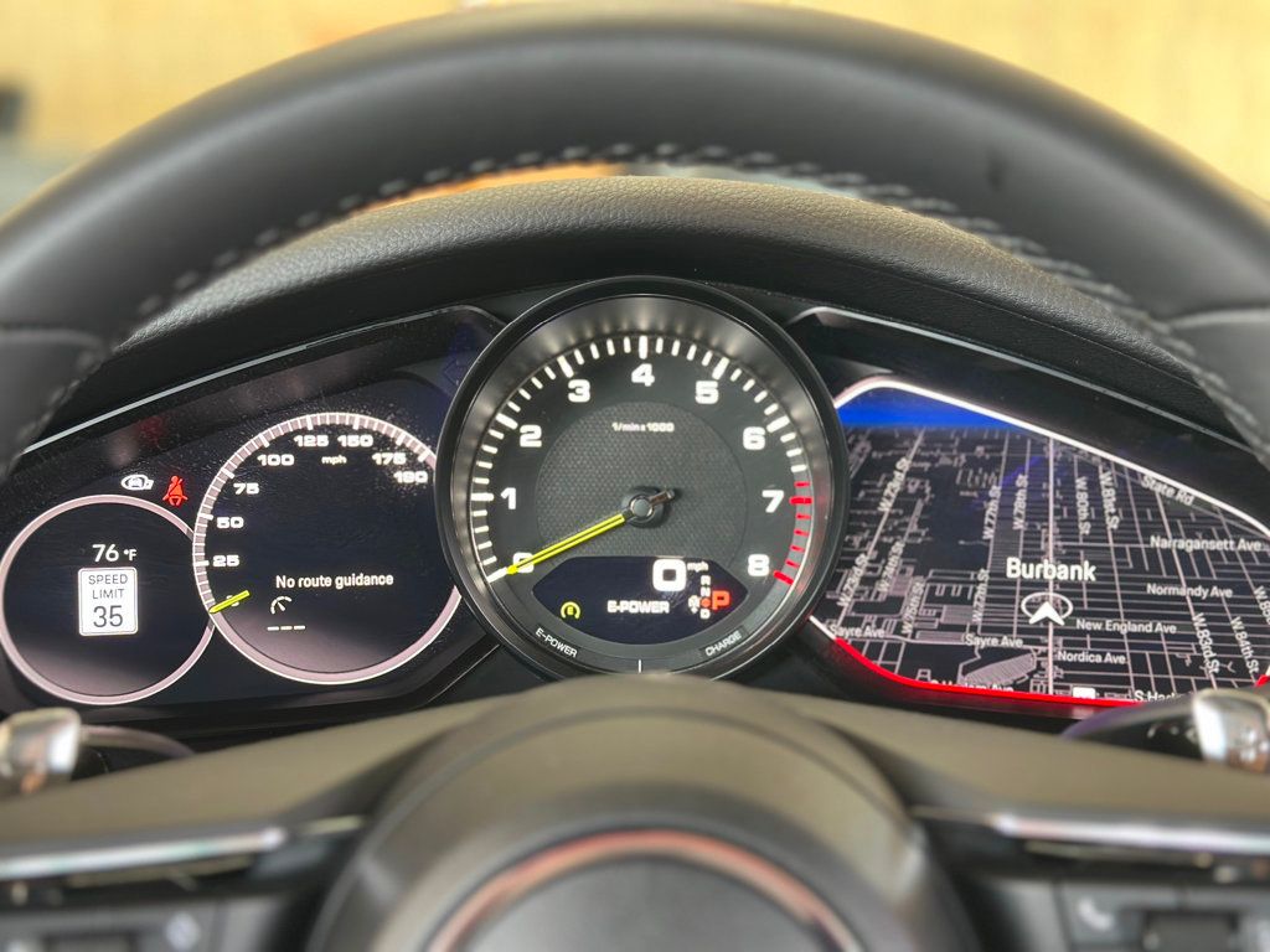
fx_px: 1761
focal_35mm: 48
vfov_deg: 30.3
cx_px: 635
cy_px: 476
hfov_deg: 39.7
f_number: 1.78
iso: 250
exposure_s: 1/40
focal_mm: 6.86
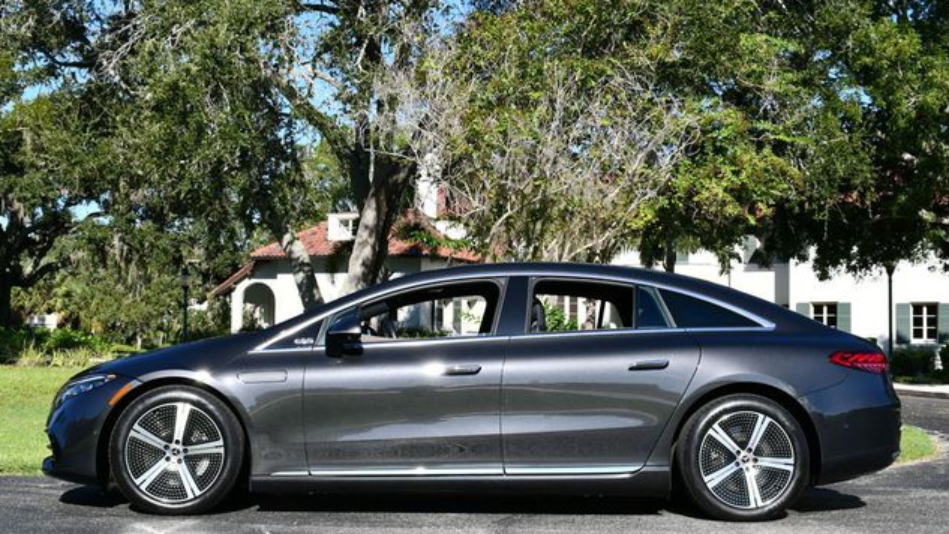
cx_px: 477
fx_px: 1334
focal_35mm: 53
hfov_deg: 39.2
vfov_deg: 22.6
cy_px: 264
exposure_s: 1/250
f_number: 8
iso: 100
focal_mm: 25
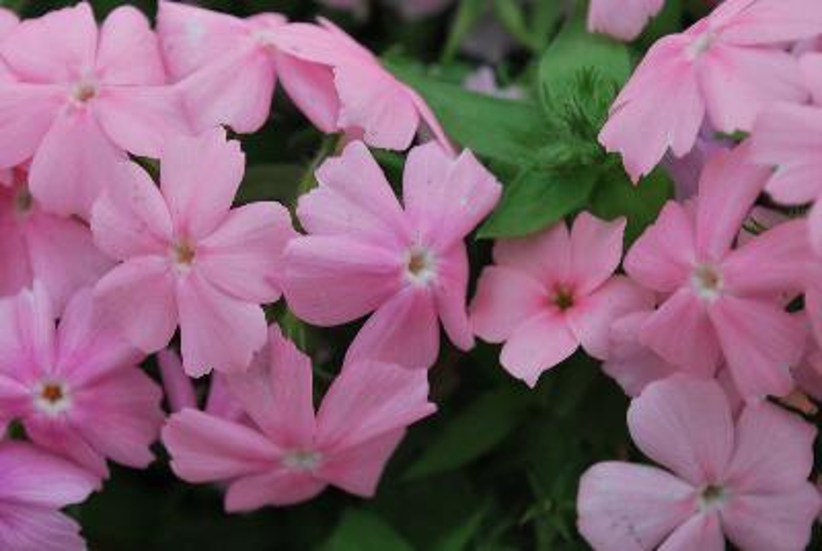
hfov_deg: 27.0
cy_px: 276
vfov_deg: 18.2
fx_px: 1715
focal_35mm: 75
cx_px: 411
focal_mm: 50
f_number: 8
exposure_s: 1/60
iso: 140
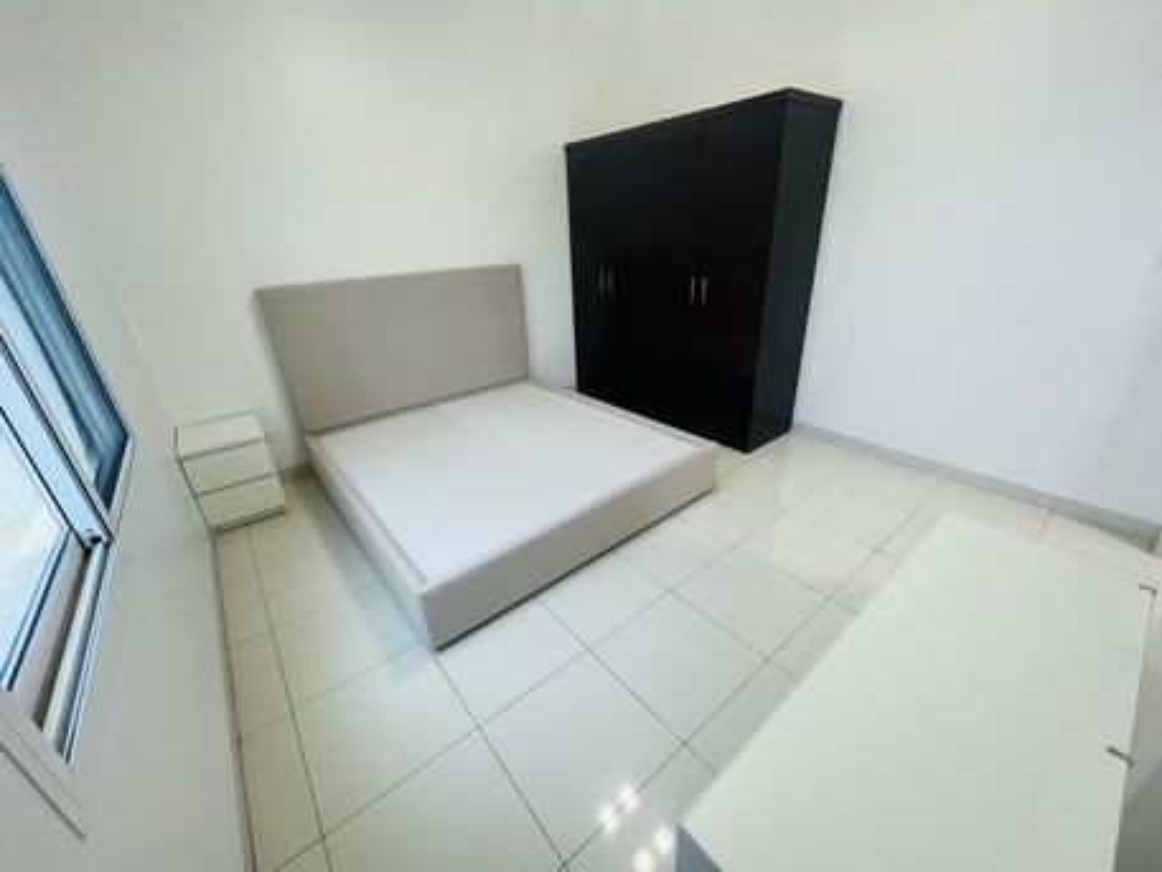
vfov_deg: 89.9
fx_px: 437
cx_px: 581
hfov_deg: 106.2
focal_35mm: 13
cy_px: 436
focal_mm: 1.57
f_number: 1.8
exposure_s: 1/100
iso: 160
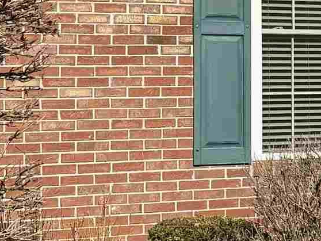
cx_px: 631
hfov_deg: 12.3
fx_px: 1327
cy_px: 63
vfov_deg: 10.4
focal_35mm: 143
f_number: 1.6
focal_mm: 5.96
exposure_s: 1/4255
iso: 50
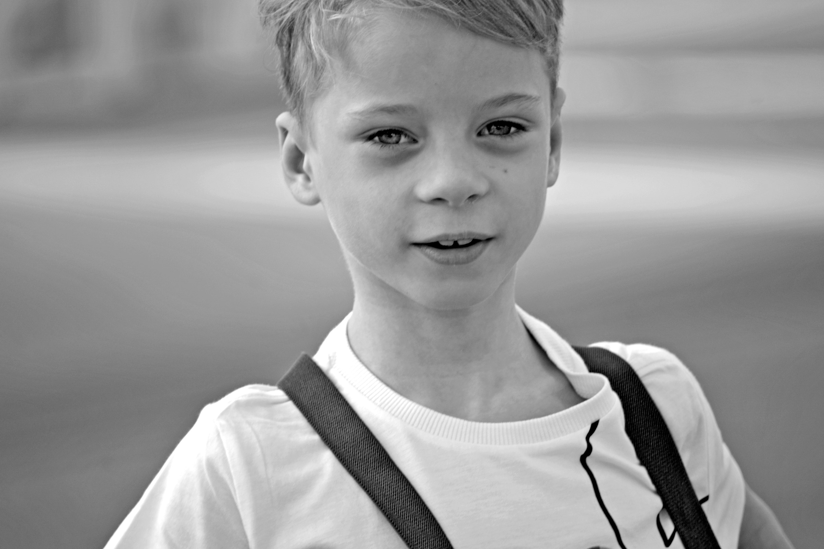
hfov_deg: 4.6
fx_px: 10299
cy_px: 274
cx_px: 412
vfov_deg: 3.1
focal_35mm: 450
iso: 220
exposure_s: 1/500
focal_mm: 300
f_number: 5.6
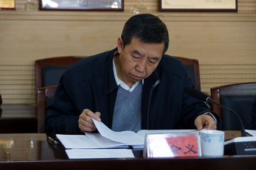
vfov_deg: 10.7
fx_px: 906
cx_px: 128
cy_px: 85
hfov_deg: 16.1
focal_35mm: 128
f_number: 5.6
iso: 400
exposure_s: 1/15
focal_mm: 85
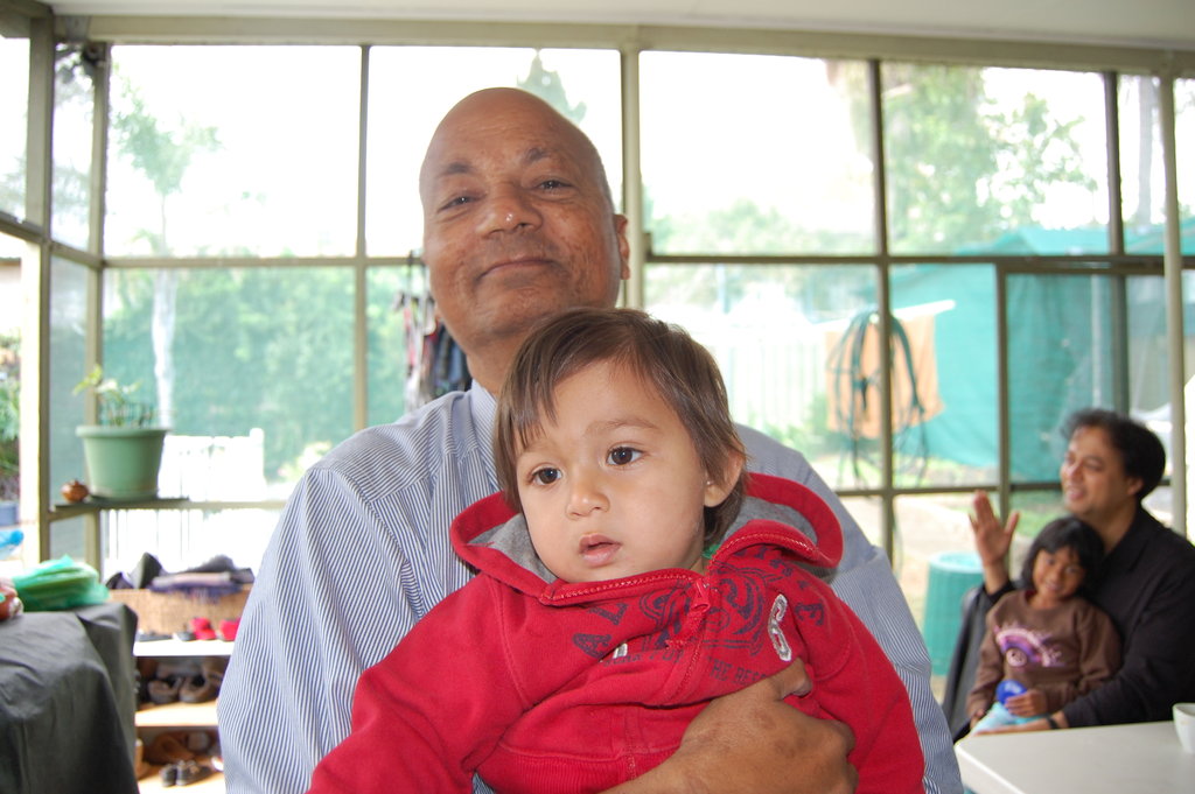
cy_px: 397
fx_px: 896
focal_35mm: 27
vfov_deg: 47.9
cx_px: 598
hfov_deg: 67.4
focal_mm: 18
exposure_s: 1/60
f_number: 3.5
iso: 400
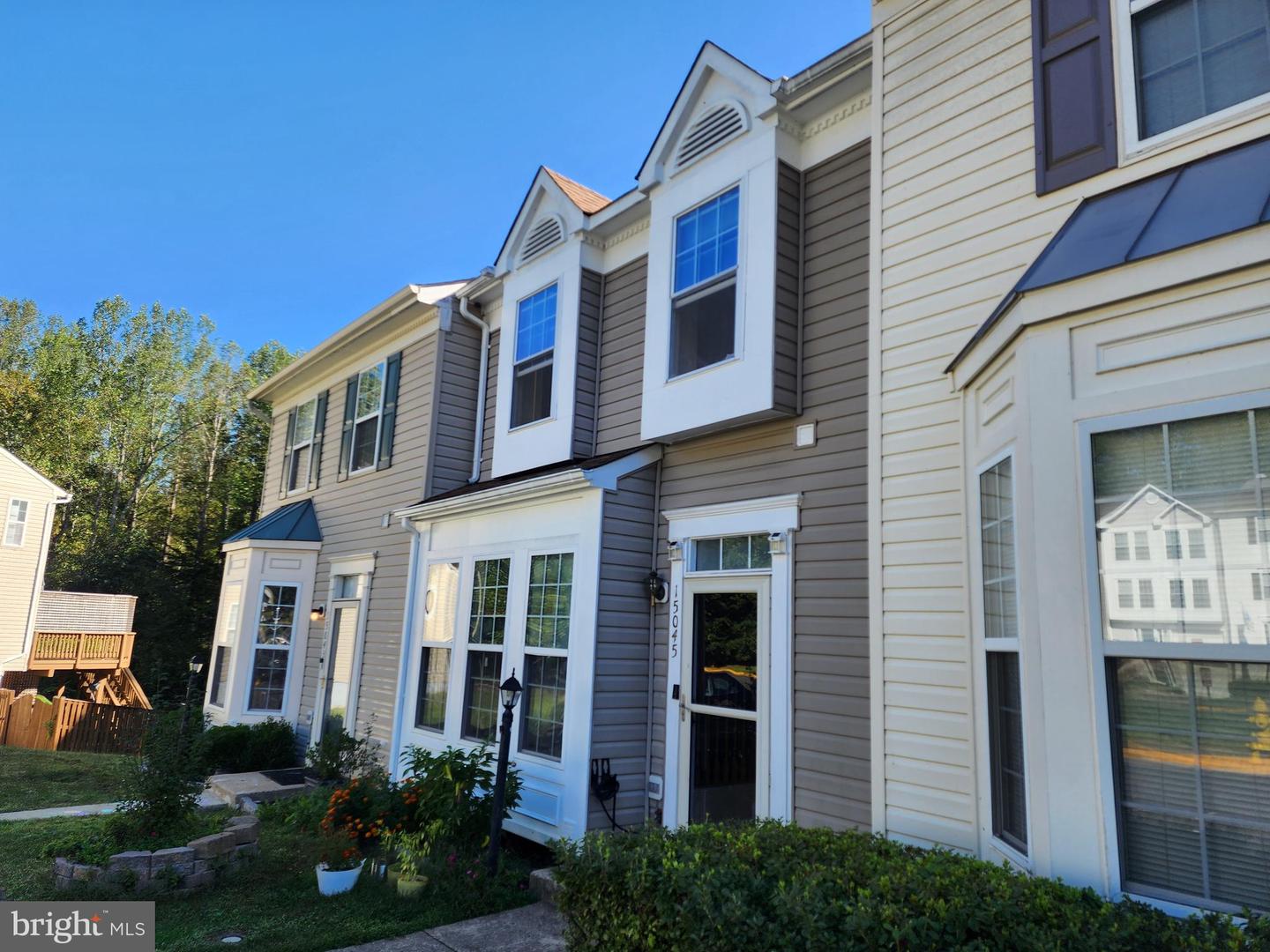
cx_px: 635
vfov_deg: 58.9
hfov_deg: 73.9
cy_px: 476
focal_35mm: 23
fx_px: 844
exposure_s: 1/349
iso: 12
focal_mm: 6.4
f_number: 1.8
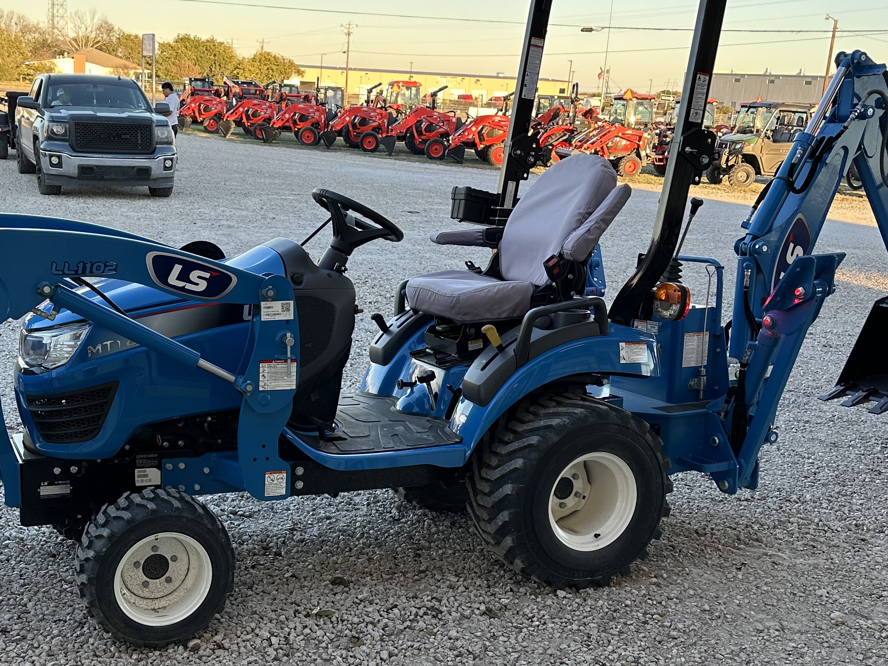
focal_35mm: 43
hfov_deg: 43.4
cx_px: 313
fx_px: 1103
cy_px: 417
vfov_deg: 33.4
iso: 80
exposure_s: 1/450
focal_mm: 6.86
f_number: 1.78
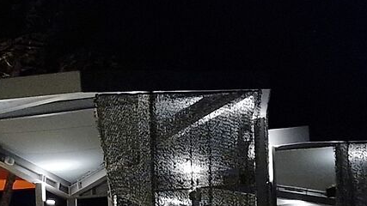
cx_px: -156
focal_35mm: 141
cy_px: 269
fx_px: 1372
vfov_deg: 8.5
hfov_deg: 14.4
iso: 1000
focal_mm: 6.4
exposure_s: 1/25
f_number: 1.8
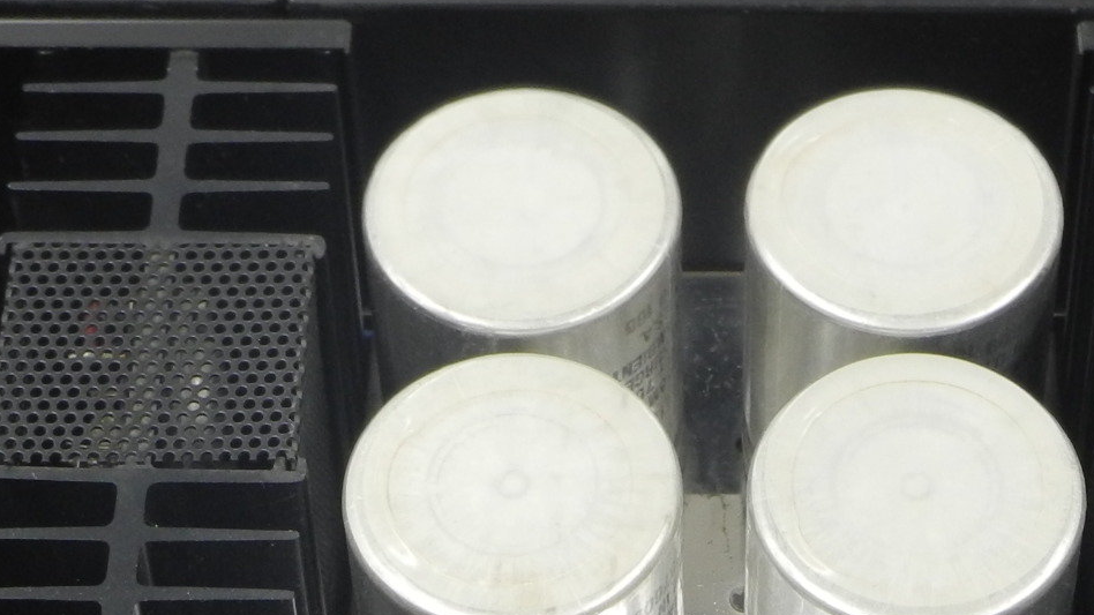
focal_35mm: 134
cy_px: 265
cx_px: 769
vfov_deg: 9.0
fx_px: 3887
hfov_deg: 16.0
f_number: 3.2
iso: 220
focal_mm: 9.7
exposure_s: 1/30
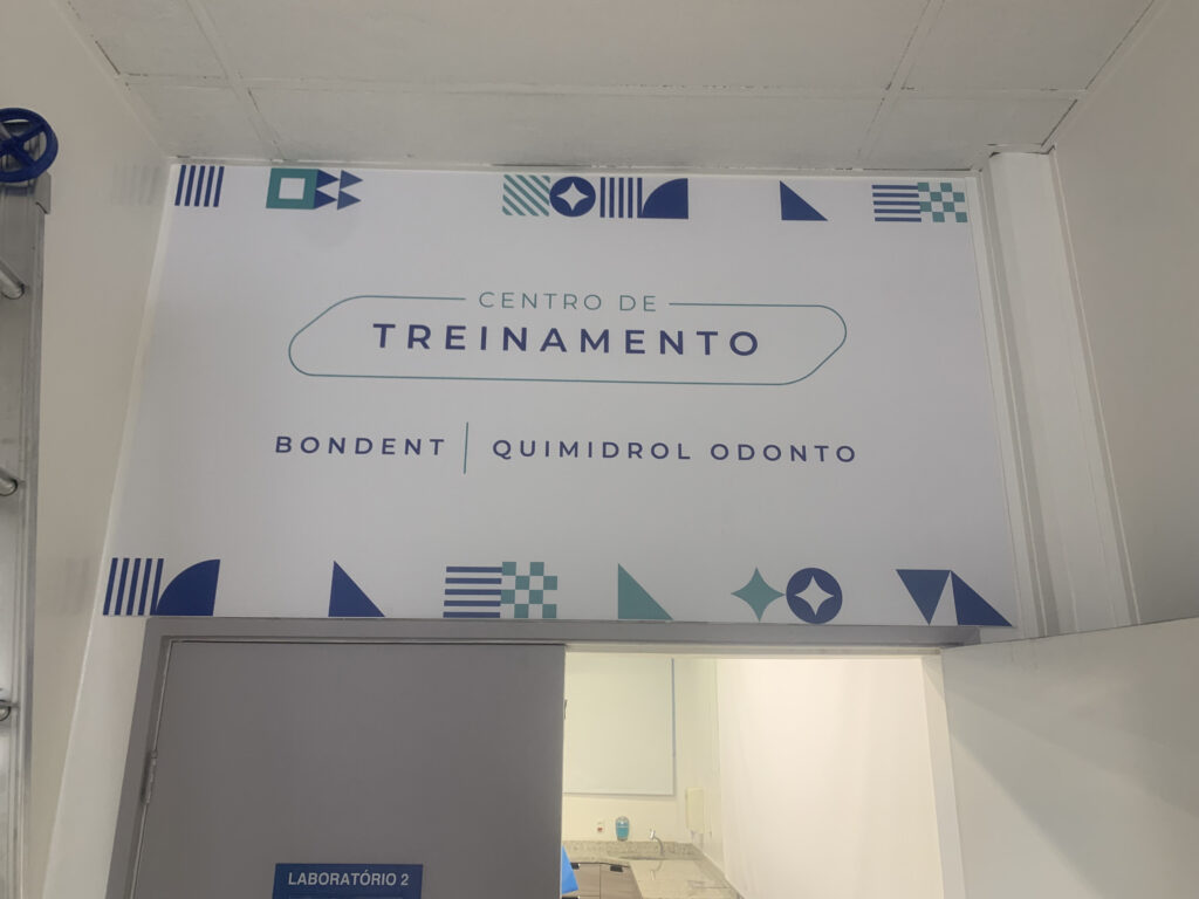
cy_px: 450
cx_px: 600
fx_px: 901
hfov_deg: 67.3
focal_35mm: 26
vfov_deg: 53.1
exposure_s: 1/60
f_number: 1.8
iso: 100
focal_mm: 4.25
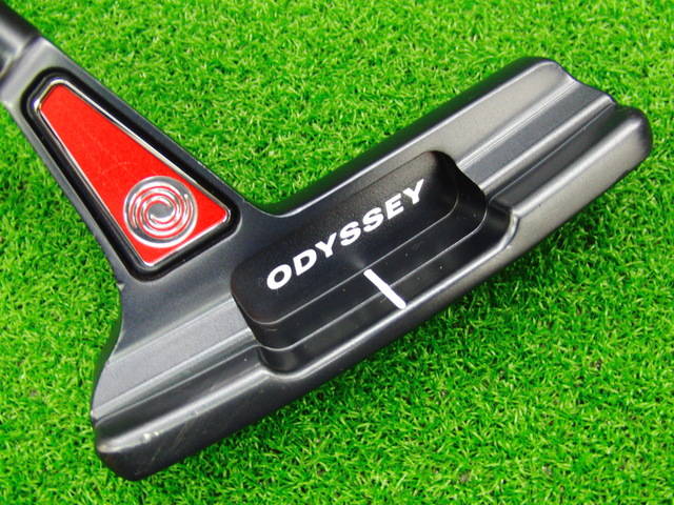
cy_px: 252
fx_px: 720
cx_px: 337
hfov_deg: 50.1
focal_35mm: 37
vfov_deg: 38.7
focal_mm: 6.42
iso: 400
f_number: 3.6
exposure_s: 1/15
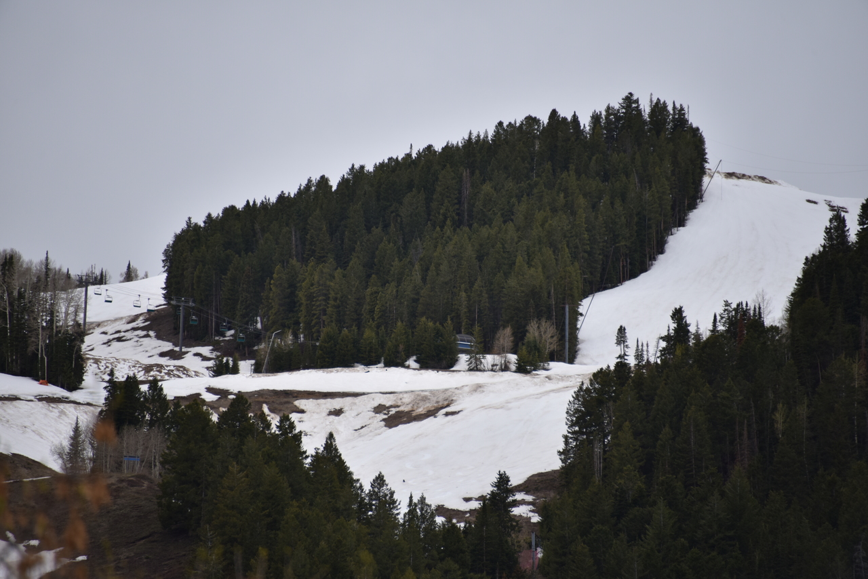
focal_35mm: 300
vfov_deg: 4.6
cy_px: 290
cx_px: 434
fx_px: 7235
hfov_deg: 6.9
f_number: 5.6
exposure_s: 1/640
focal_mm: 300
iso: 220
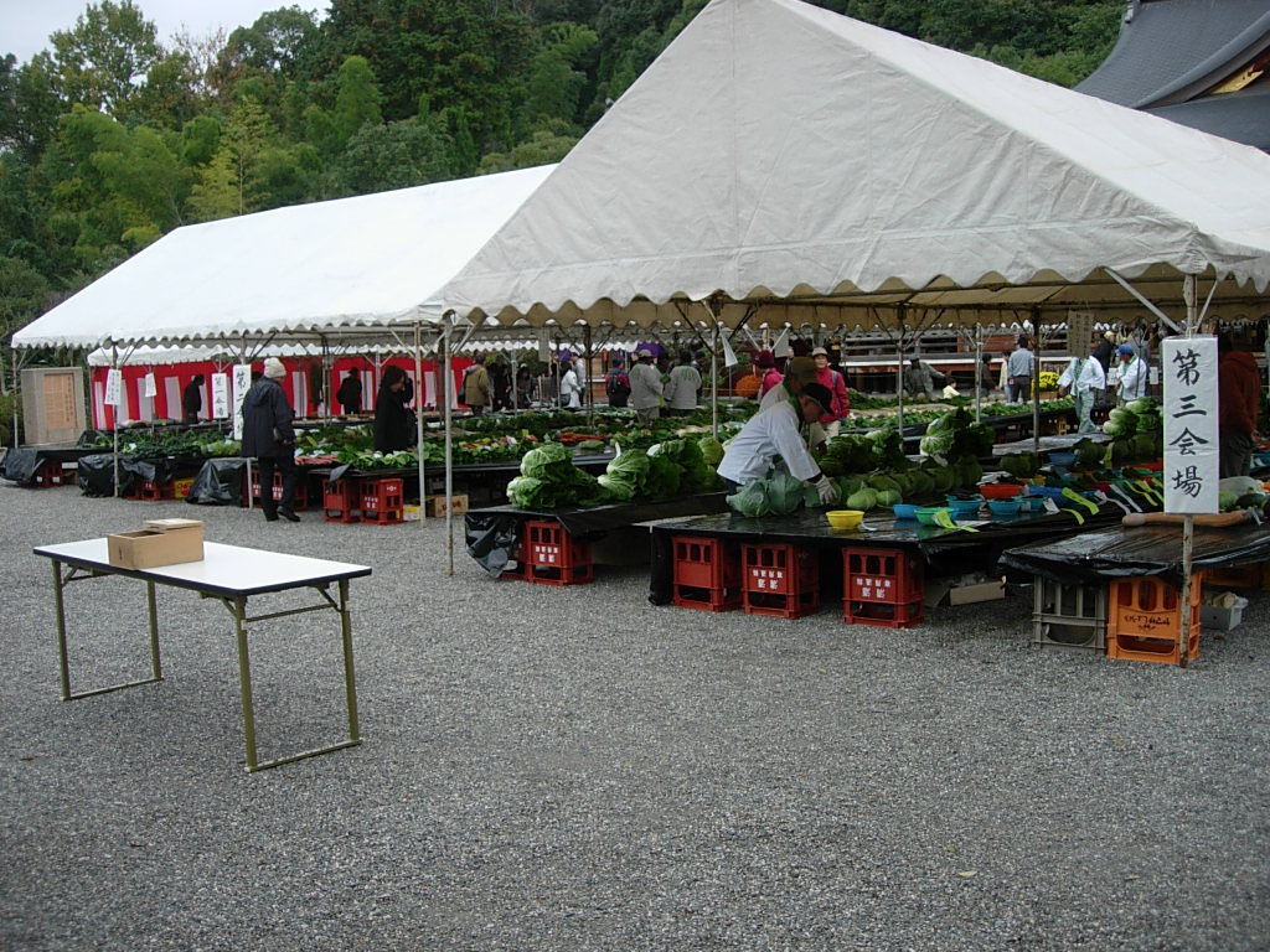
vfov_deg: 37.7
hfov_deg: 49.0
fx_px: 1394
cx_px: 635
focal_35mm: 38
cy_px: 476
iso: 64
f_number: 2.8
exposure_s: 1/304
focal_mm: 7.8
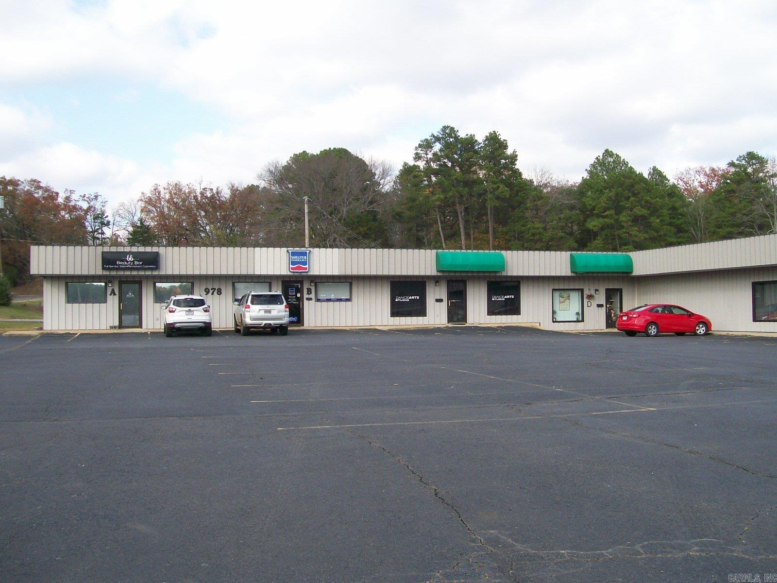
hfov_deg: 51.4
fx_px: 808
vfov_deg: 39.7
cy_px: 292
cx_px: 388
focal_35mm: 36
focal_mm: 6
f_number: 2.7
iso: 80
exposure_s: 1/606
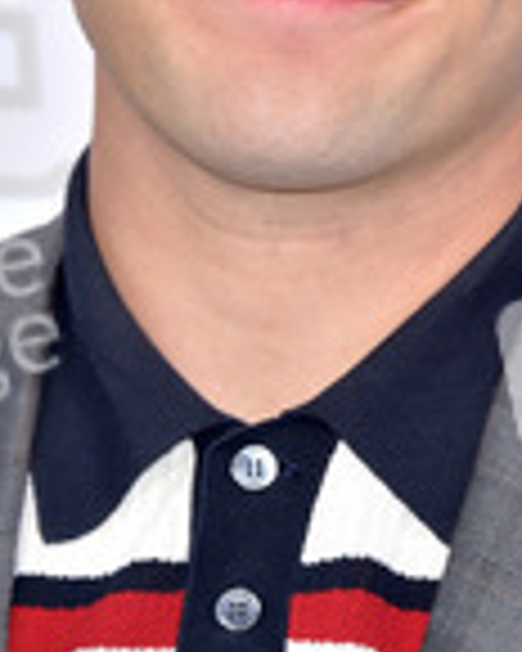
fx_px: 8999
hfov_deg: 3.3
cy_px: 121
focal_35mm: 466
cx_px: 322
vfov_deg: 4.2
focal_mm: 180
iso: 320
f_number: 7.1
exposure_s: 1/250
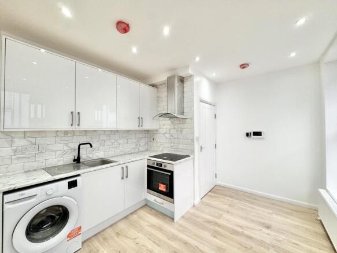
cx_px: 168
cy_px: 126
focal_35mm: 14
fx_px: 136
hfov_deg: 102.1
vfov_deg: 85.7
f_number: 2.2
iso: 80
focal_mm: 2.22
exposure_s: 1/100
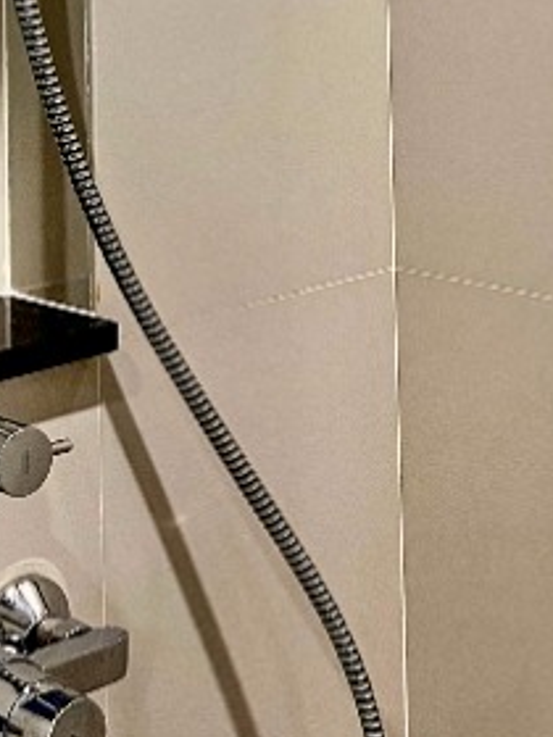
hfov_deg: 15.8
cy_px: -187
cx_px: 384
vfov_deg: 19.6
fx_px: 1981
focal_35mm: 93
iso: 200
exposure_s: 1/50
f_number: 1.5
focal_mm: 5.7
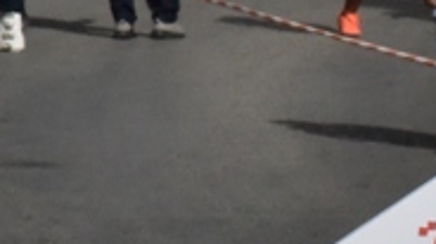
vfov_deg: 2.0
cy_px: 179
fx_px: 7079
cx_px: 713
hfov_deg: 3.5
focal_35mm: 613
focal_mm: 105
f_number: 22
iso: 2500
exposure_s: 1/3200
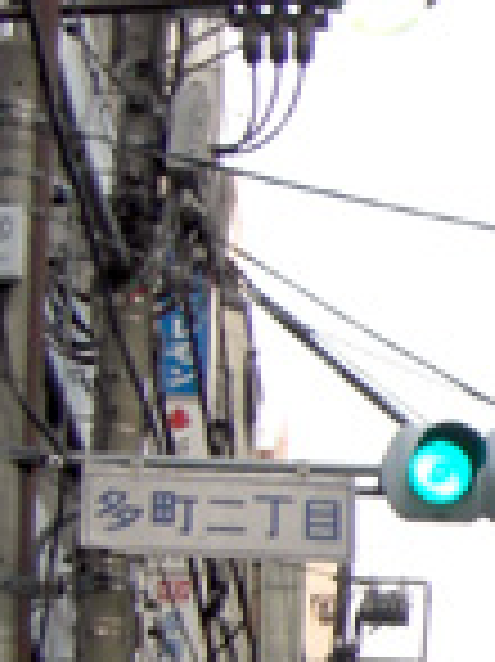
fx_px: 2368
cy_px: 509
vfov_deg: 15.8
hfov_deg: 11.6
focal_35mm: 124
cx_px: 648
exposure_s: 1/160
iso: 64
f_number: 3.4
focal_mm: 6.3
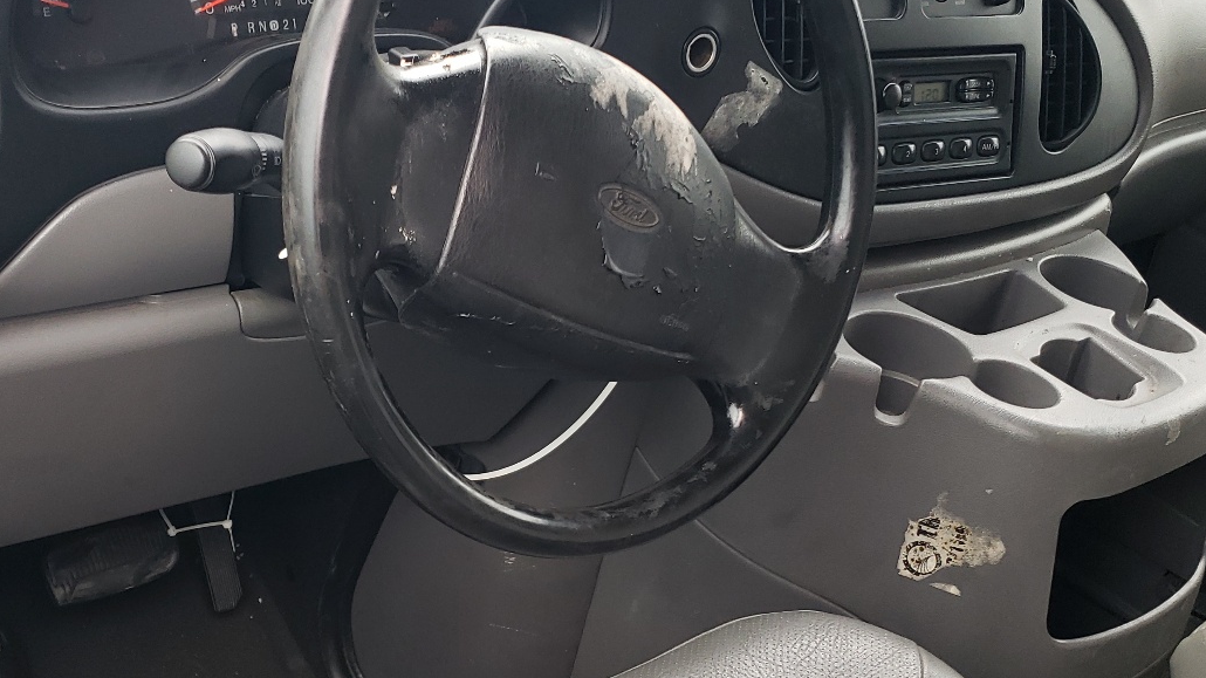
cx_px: 503
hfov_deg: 46.2
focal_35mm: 44
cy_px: 434
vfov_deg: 27.0
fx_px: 1407
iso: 90
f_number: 1.5
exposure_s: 1/120
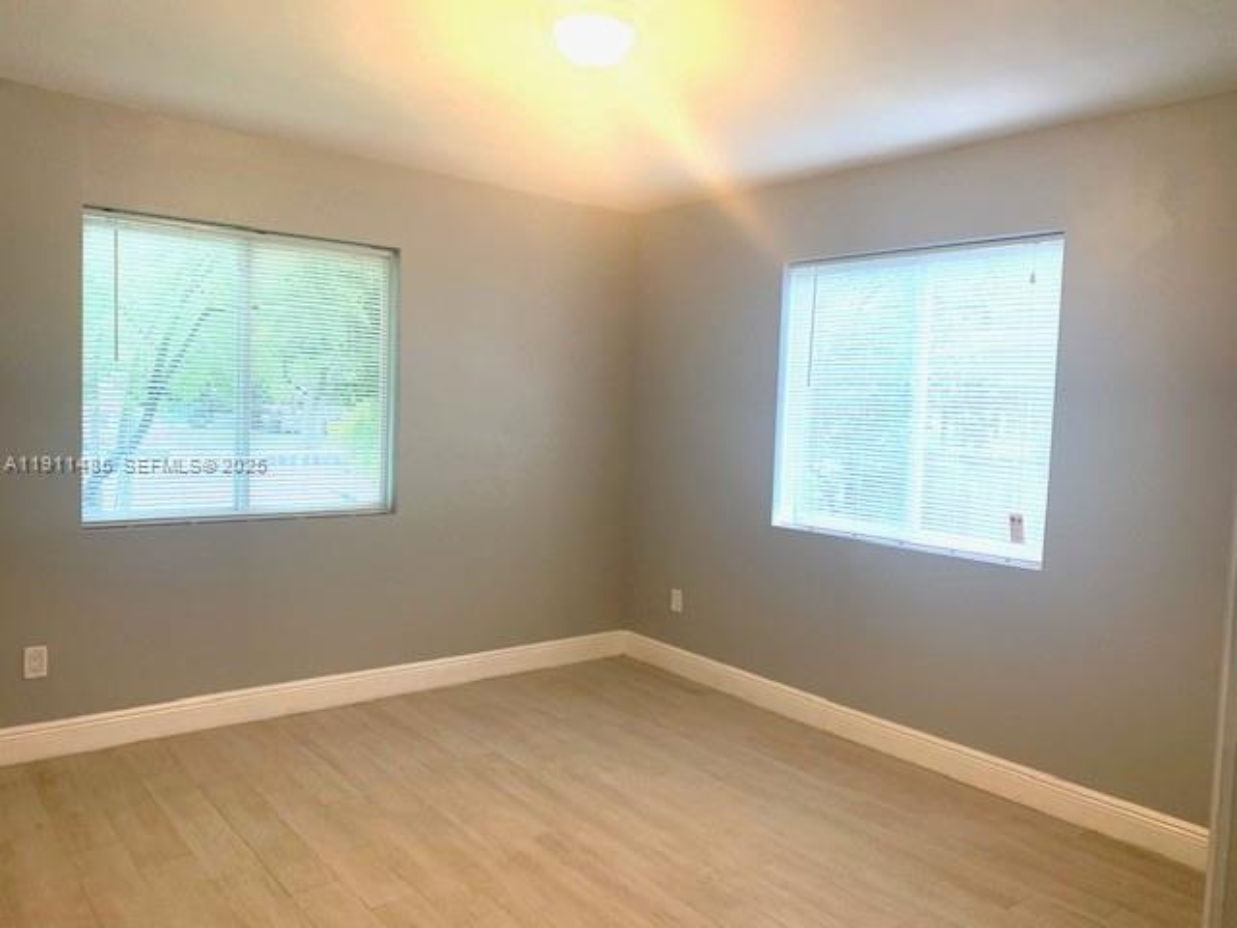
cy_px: 464
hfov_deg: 67.3
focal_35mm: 26
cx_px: 618
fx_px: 929
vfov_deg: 53.1
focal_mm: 4.25
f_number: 1.8
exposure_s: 1/60
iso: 80
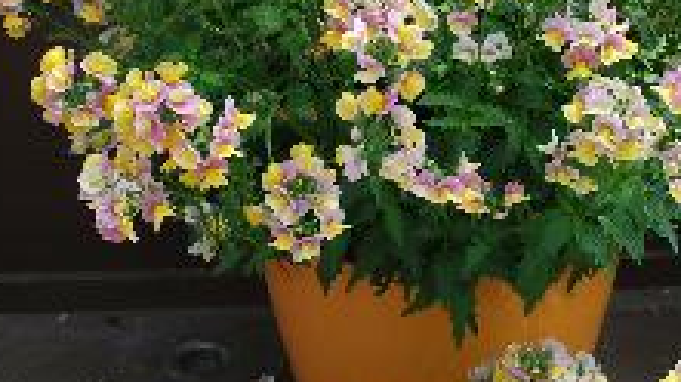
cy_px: 40
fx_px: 1029
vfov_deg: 20.6
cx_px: 471
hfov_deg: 36.1
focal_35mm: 57
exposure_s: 1/80
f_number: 8
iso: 100
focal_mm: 20
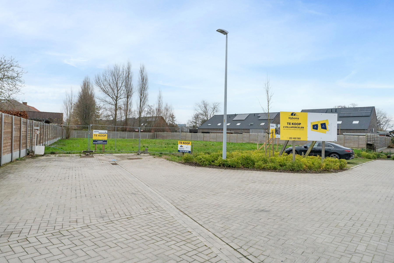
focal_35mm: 22
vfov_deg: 56.6
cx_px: 197
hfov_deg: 77.8
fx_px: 244
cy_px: 132
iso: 2000
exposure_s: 1/640
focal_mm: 22.3
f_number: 11
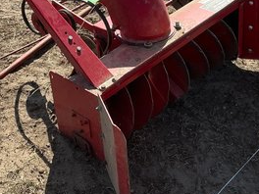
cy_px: 32
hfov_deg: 28.8
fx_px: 501
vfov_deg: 21.6
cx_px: 85
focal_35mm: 67
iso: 25
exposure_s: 1/1015
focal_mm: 3
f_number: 1.8
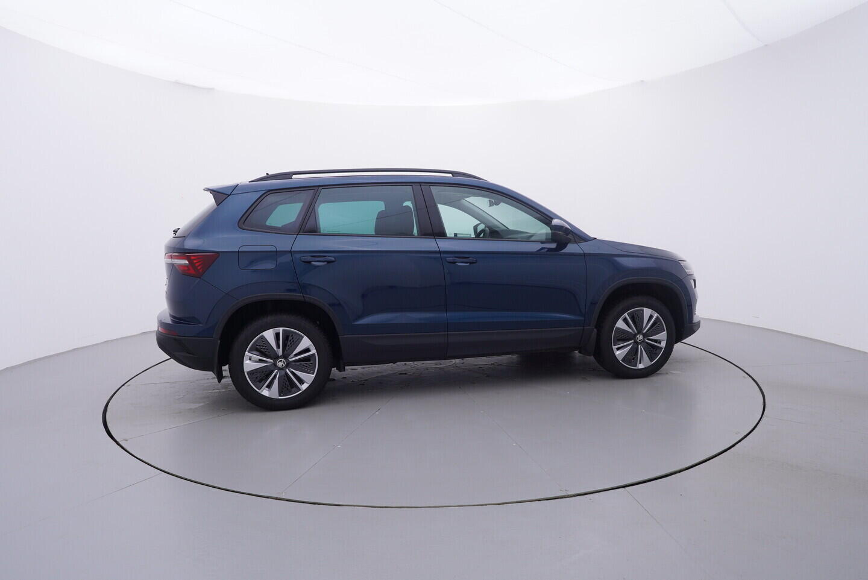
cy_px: 290
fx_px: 543
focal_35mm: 22
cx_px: 434
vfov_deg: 56.2
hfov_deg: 77.3
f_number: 5
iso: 200
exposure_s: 1/80
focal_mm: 15
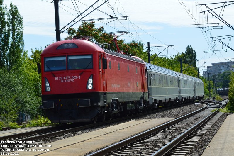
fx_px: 536
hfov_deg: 24.6
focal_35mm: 82
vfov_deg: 16.6
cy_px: 78
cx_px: 117
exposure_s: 1/500
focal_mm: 55
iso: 320
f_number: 11
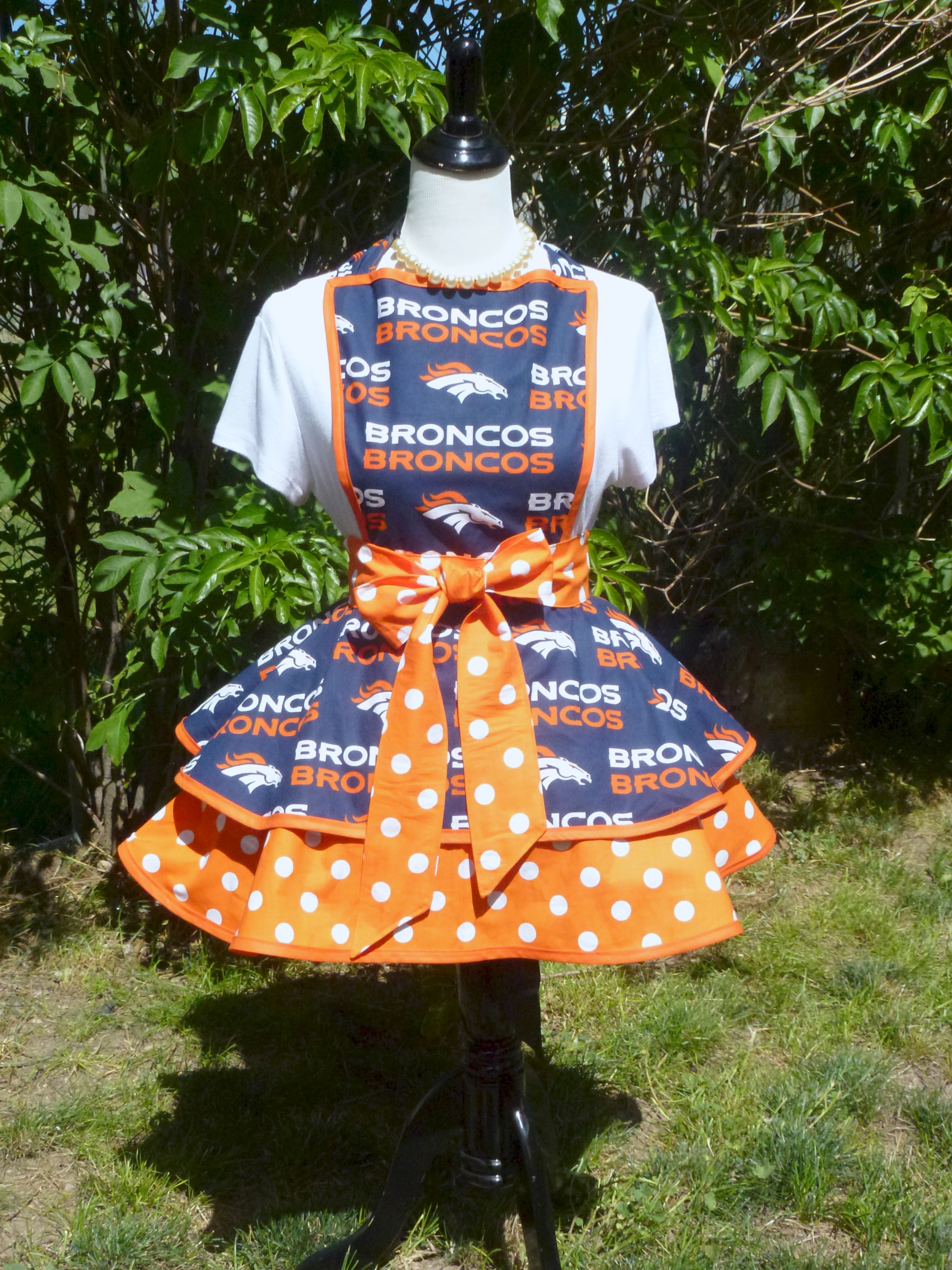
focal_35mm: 45
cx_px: 476
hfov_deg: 32.2
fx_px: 1650
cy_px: 635
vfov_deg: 42.1
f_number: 4
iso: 400
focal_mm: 8
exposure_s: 1/4000
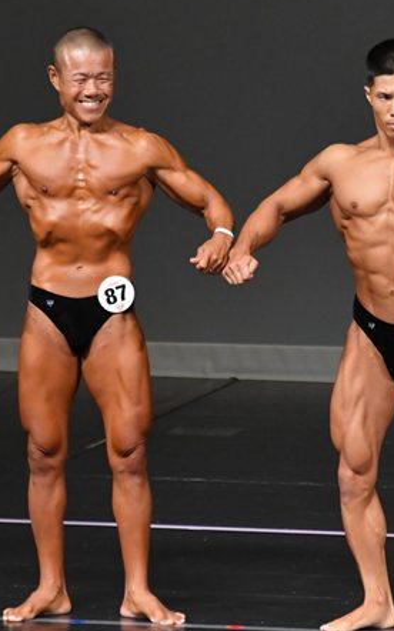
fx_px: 11518
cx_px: 278
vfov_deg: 3.1
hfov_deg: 2.0
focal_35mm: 670
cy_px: 303
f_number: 5.6
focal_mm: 250
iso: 4000
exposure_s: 1/400
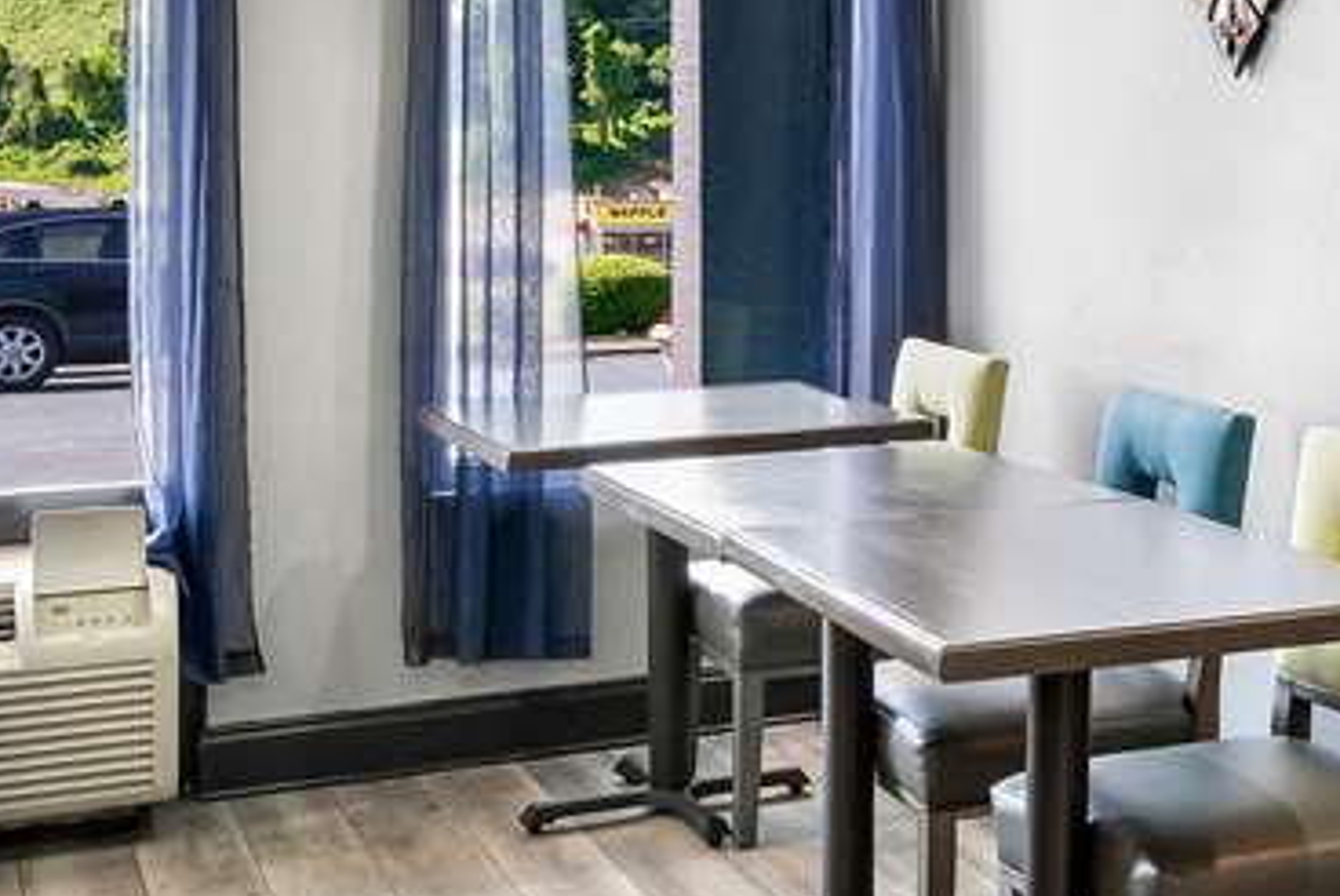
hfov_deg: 34.1
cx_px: 1056
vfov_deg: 22.9
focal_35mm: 57
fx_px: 2123
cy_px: 0
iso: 500
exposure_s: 1/4
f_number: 8
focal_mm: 14
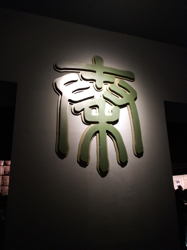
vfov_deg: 60.0
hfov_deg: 46.8
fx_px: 216
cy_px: 125
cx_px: 94
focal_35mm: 30
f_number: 2
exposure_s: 1/14
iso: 1037
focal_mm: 4.12
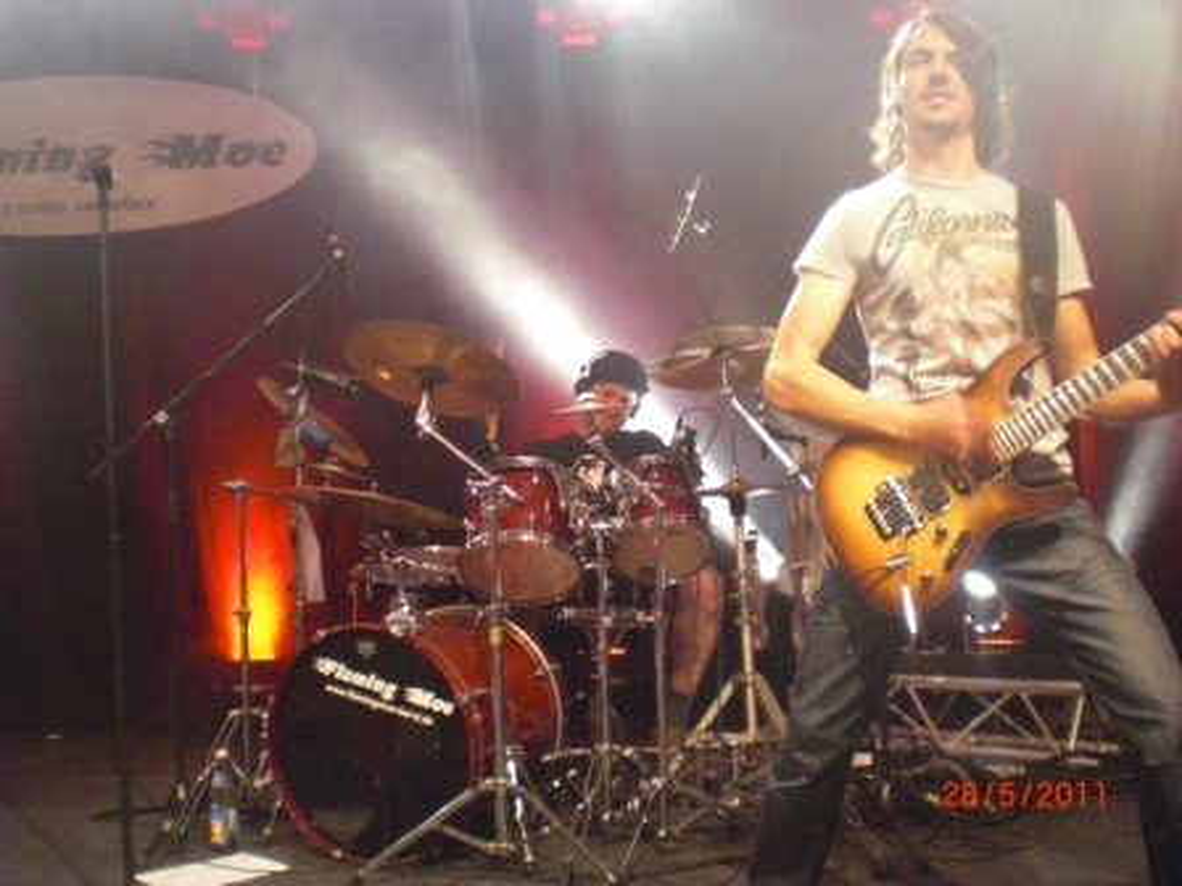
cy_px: 443
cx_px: 591
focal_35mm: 38
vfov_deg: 37.7
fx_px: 1298
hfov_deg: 49.0
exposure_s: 1/30
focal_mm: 6.3
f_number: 3.1
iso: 800
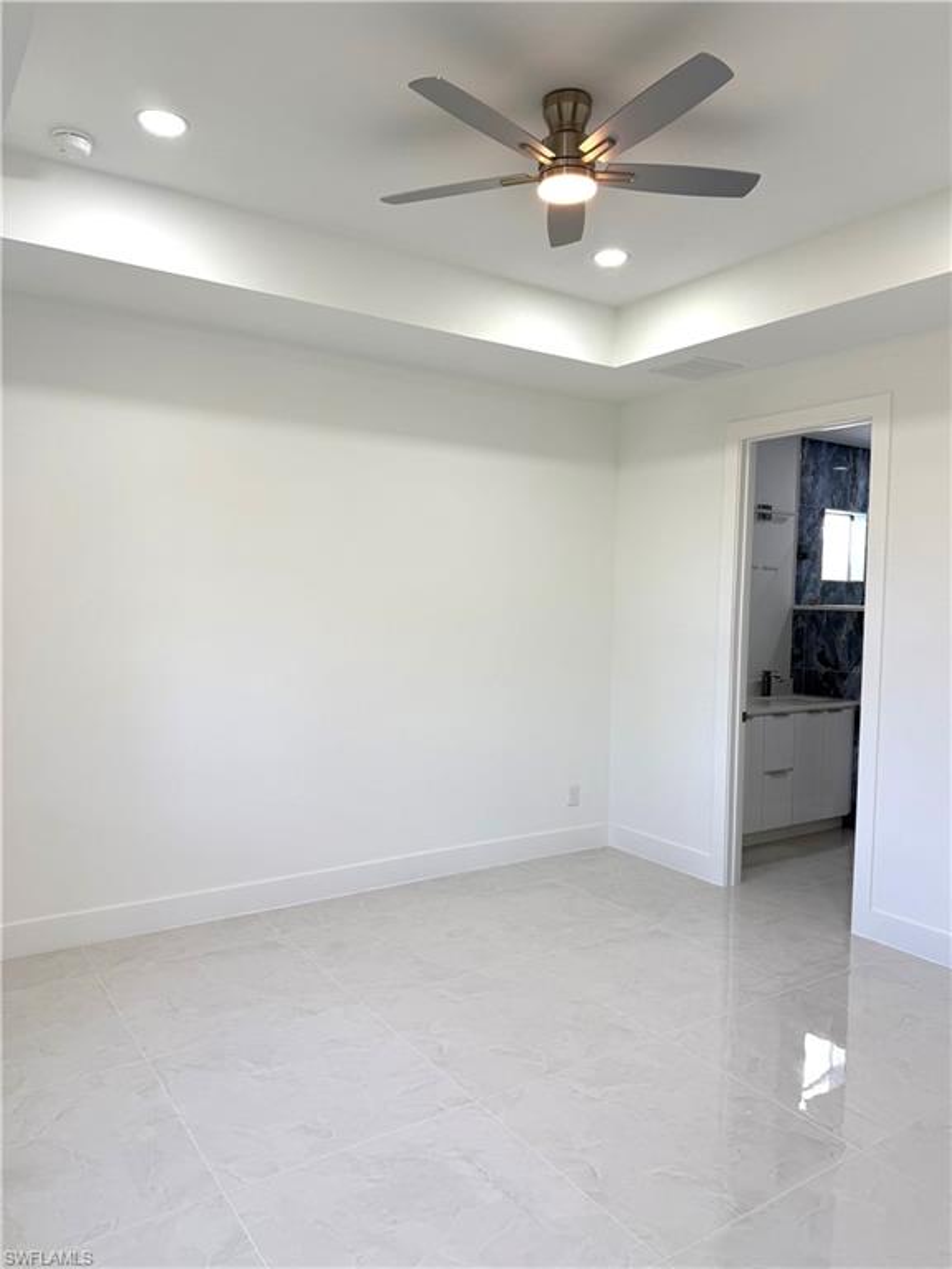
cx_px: 476
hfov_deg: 56.8
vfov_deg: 71.6
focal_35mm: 24
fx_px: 880
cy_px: 634
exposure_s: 1/231
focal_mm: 6.76
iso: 100
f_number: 1.78
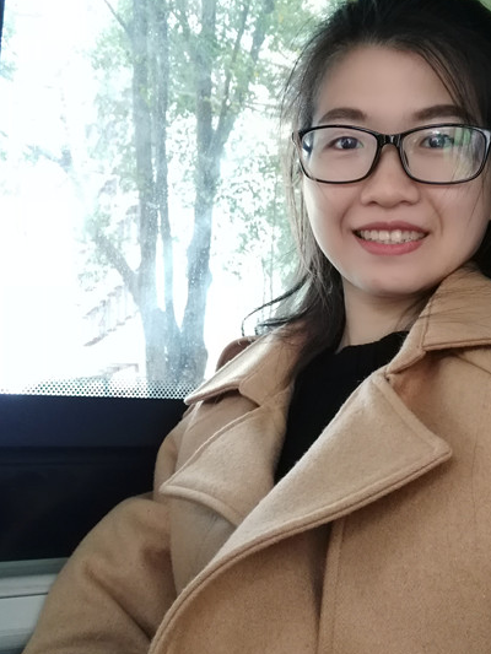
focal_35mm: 42
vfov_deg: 44.7
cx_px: 288
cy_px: 286
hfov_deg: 34.3
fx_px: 794
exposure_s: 1/33
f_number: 2
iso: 219
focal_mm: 2.96
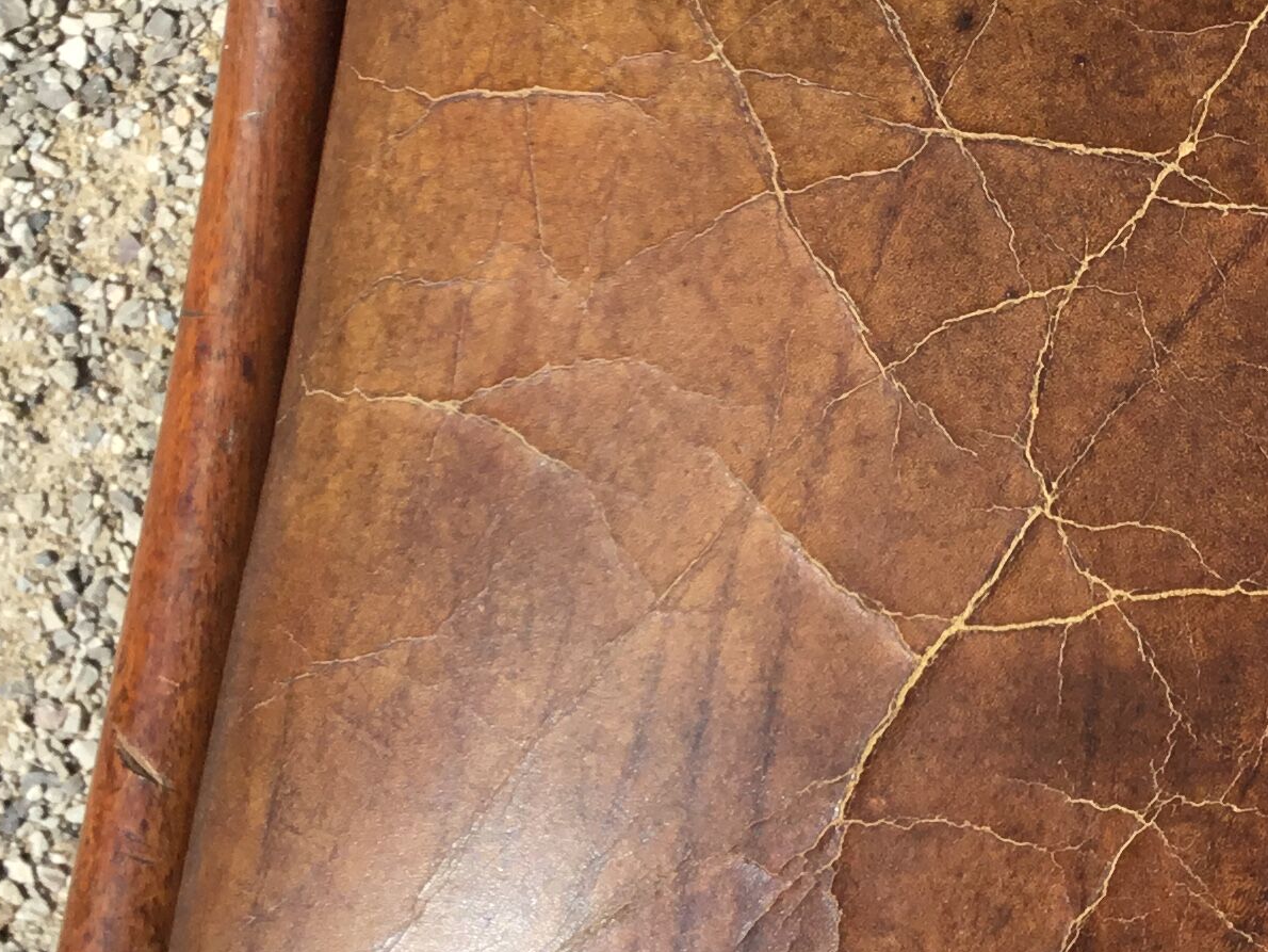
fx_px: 3114
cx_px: 997
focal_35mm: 85
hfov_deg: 22.7
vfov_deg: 17.3
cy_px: 264
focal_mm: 3.3
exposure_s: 1/1314
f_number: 2.4
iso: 25
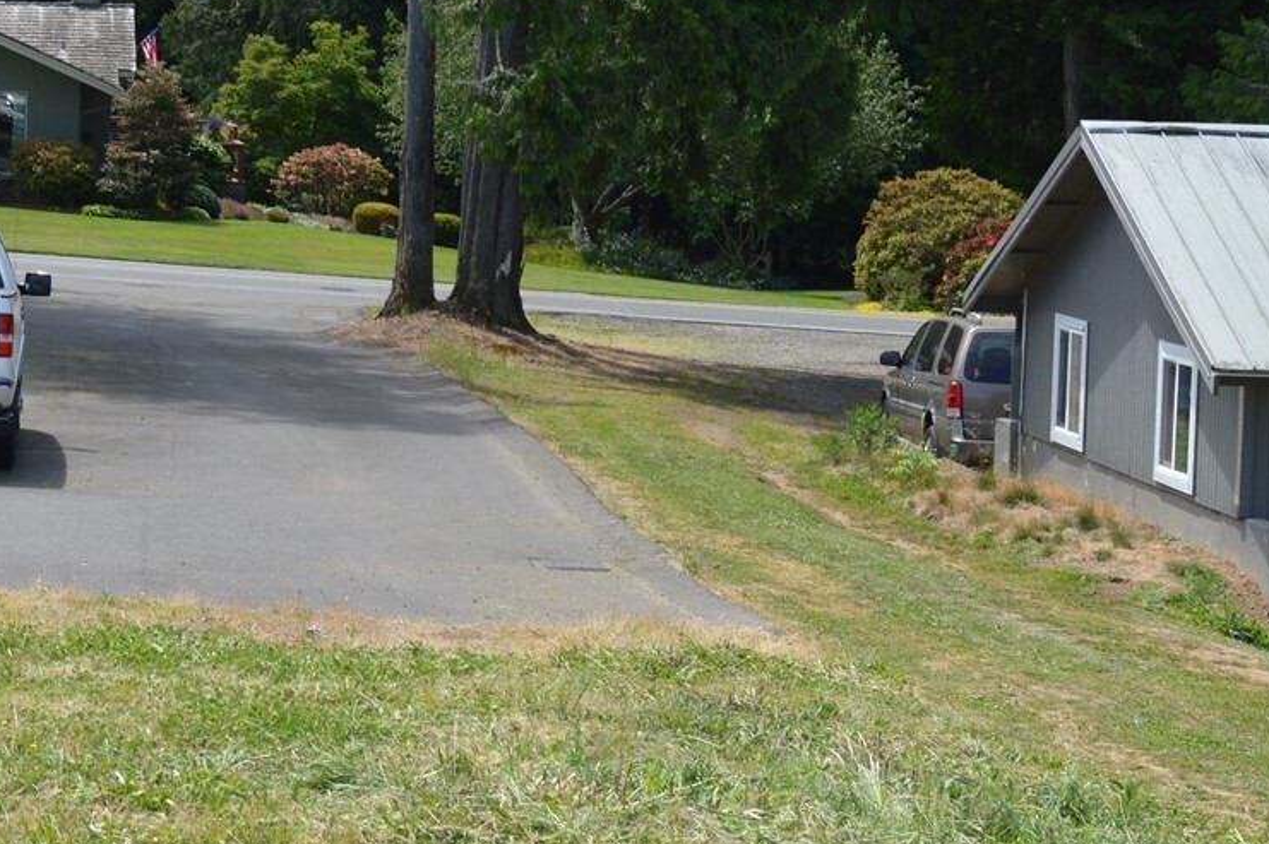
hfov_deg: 18.4
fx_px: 3875
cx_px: 213
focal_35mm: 110
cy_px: 396
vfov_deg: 12.4
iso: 100
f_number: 8
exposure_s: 1/250
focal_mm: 32
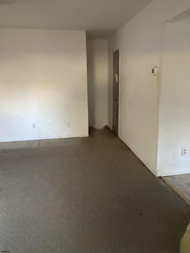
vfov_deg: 63.4
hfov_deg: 49.7
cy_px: 126
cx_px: 95
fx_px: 205
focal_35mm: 28
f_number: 1.8
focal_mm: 3.99
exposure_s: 1/30
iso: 500
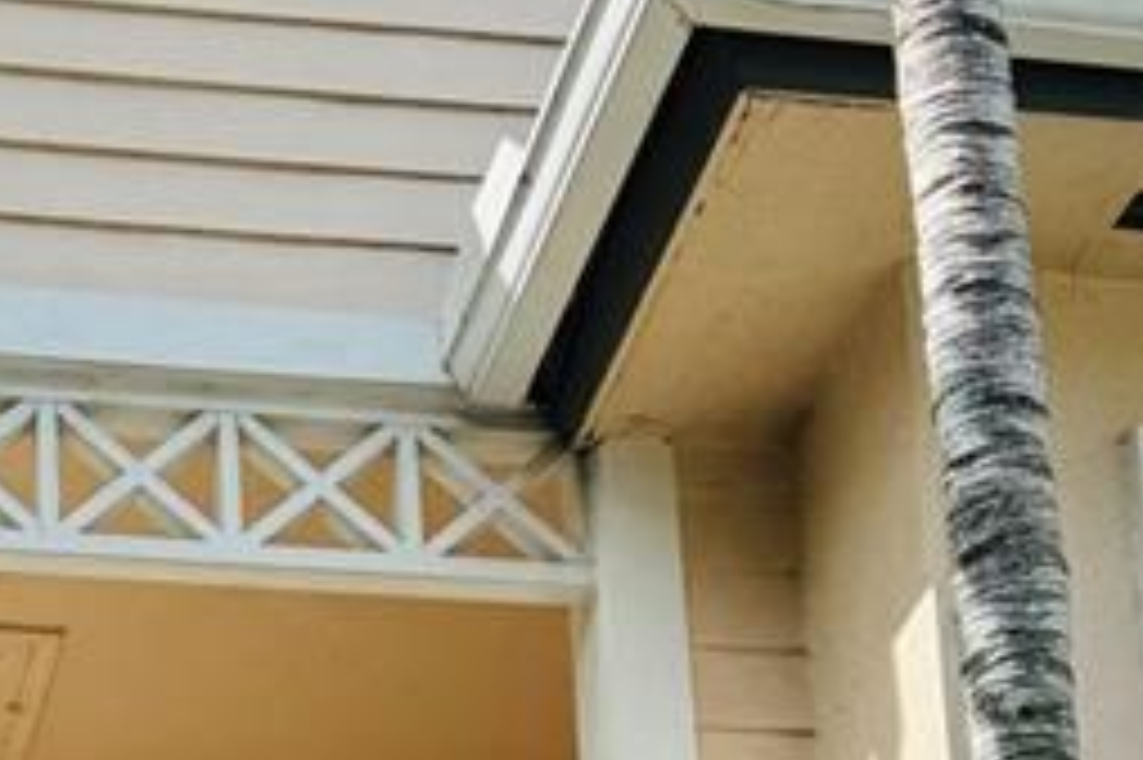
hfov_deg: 16.8
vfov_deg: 10.5
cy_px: 1596
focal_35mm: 118
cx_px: -112
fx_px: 3744
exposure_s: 1/2506
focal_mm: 6.76
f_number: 1.78
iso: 80
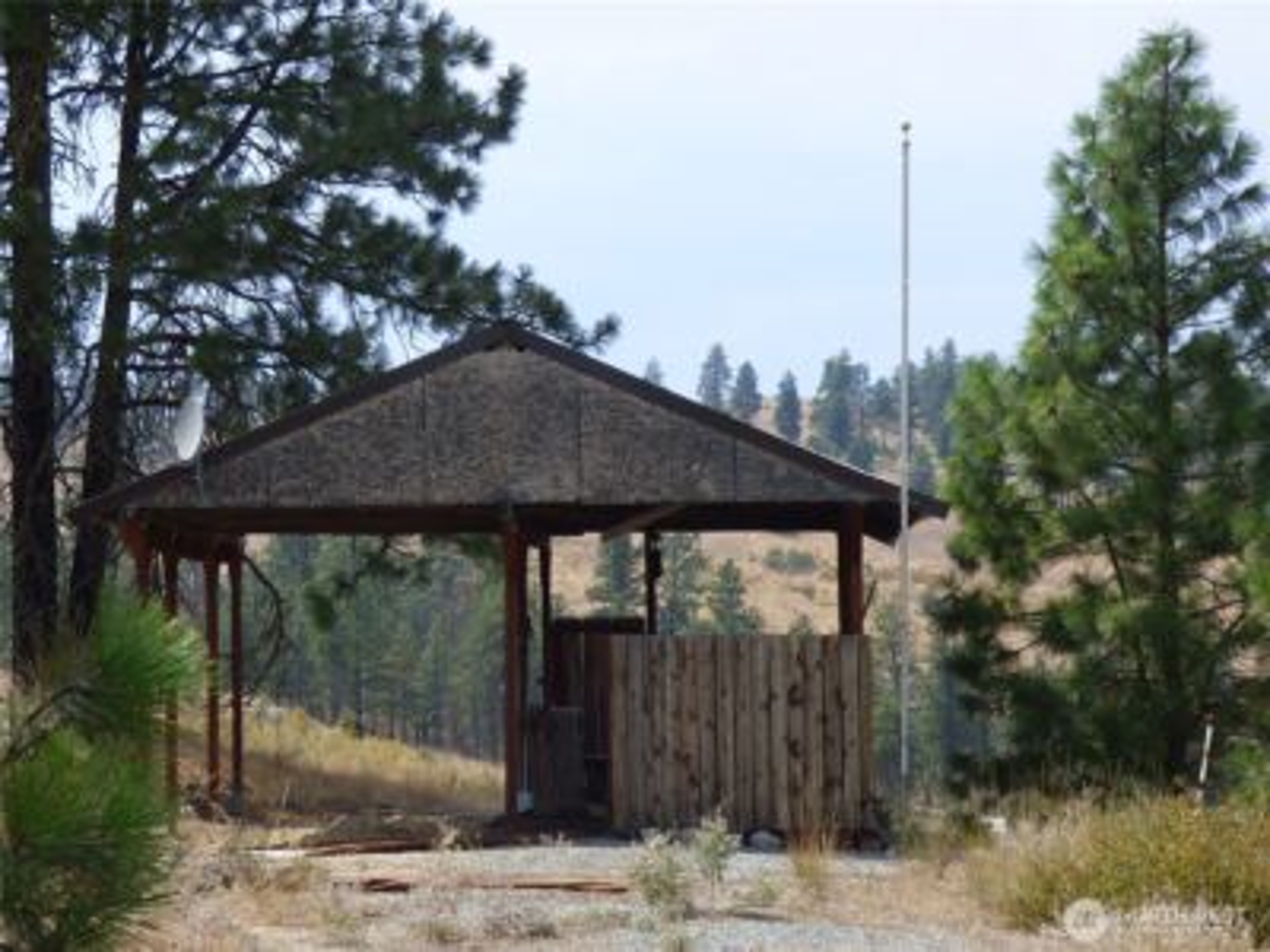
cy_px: 476
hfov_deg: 17.7
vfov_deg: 13.3
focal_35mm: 111
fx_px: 4072
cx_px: 635
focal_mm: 18.28
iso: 100
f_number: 4.9
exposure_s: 1/500
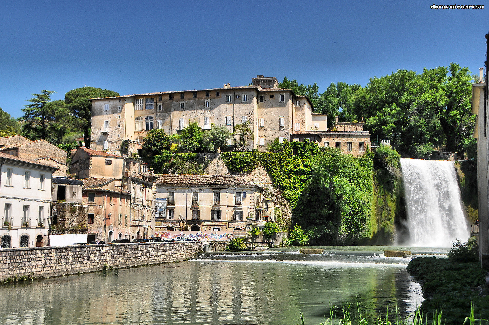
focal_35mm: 44
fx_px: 590
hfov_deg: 45.0
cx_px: 244
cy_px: 162
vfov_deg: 30.8
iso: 200
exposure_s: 1/250
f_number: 8
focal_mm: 29
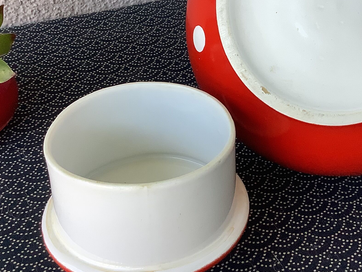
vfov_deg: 22.6
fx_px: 669
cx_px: 294
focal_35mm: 64
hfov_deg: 29.5
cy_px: 50
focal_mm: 3.3
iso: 80
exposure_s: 1/120
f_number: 2.4
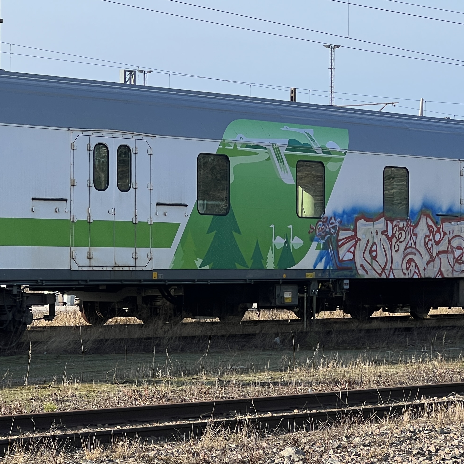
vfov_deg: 12.6
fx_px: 2108
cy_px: 228
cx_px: 198
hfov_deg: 12.6
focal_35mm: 139
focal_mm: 9
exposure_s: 1/539
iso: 32
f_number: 2.8
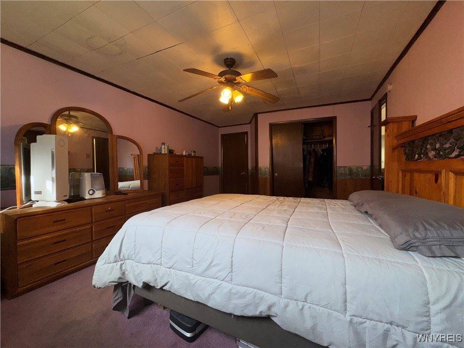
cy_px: 174
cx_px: 232
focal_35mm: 14
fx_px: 188
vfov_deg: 85.7
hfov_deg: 102.1
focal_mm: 2.22
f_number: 2.2
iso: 40
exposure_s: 1/122
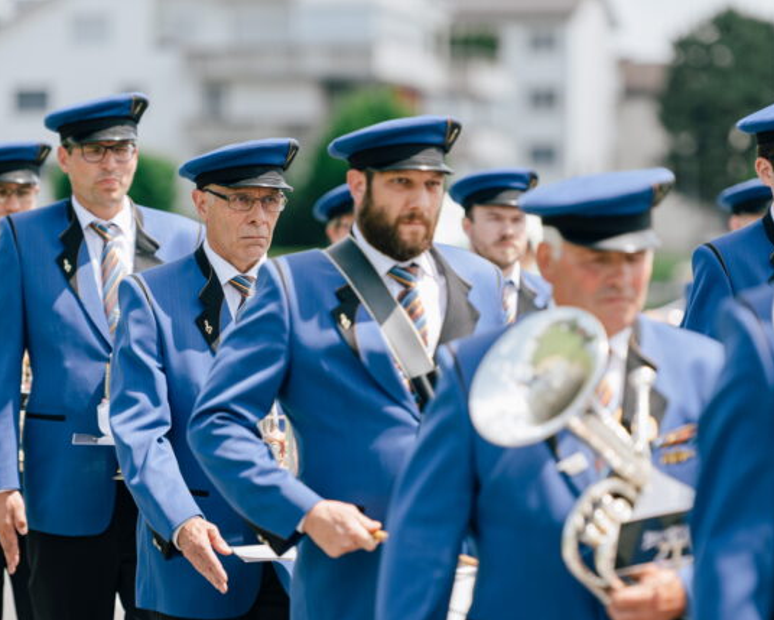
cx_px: 394
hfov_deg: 10.6
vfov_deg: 8.5
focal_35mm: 182
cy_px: 311
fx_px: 4170
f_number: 2.8
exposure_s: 1/800
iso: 100
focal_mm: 160
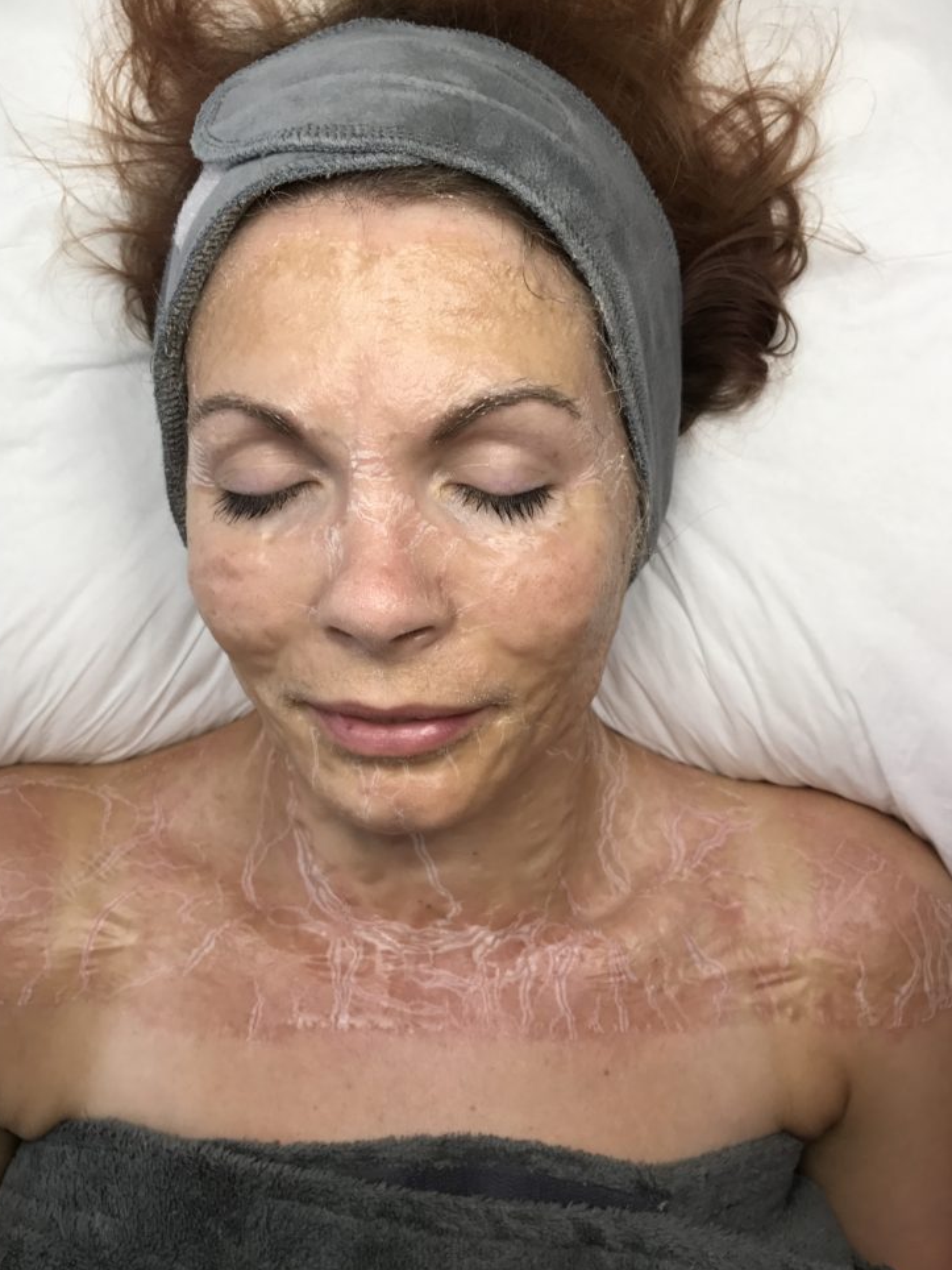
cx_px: 446
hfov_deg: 45.4
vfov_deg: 58.3
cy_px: 594
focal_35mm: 31
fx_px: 1137
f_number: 1.8
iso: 20
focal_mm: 3.99
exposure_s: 1/118
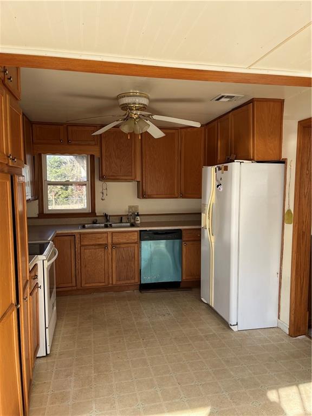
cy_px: 208
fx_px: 312
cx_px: 156
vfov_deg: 67.3
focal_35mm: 26
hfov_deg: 53.1
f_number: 1.6
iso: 50
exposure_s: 1/353
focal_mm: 5.1
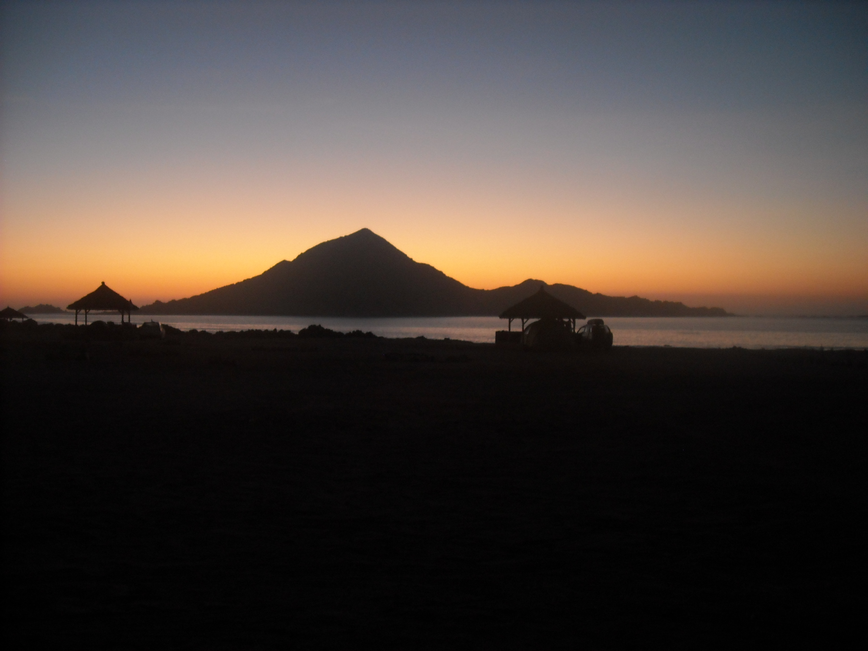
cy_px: 326
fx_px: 878
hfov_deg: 52.6
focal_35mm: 35
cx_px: 434
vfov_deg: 40.7
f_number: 2.8
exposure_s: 1/8
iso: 175
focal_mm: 5.7
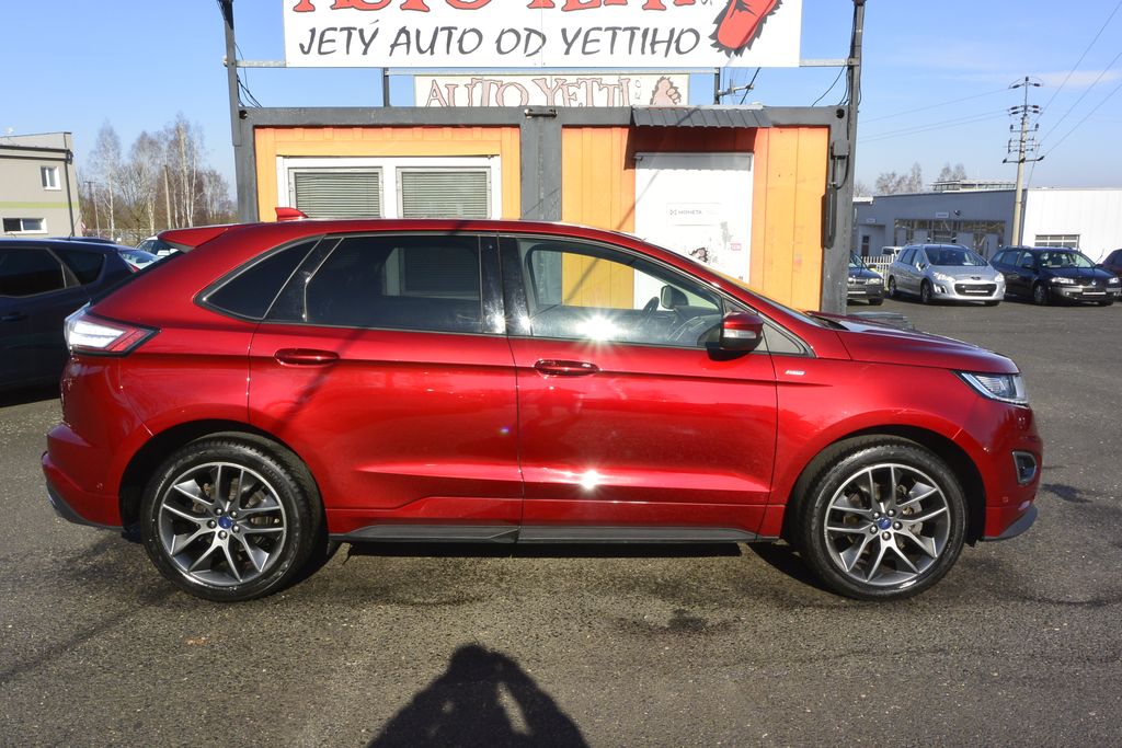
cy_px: 374
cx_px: 561
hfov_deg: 67.4
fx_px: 842
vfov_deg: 47.9
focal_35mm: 27
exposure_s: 1/250
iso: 160
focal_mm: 10
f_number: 11
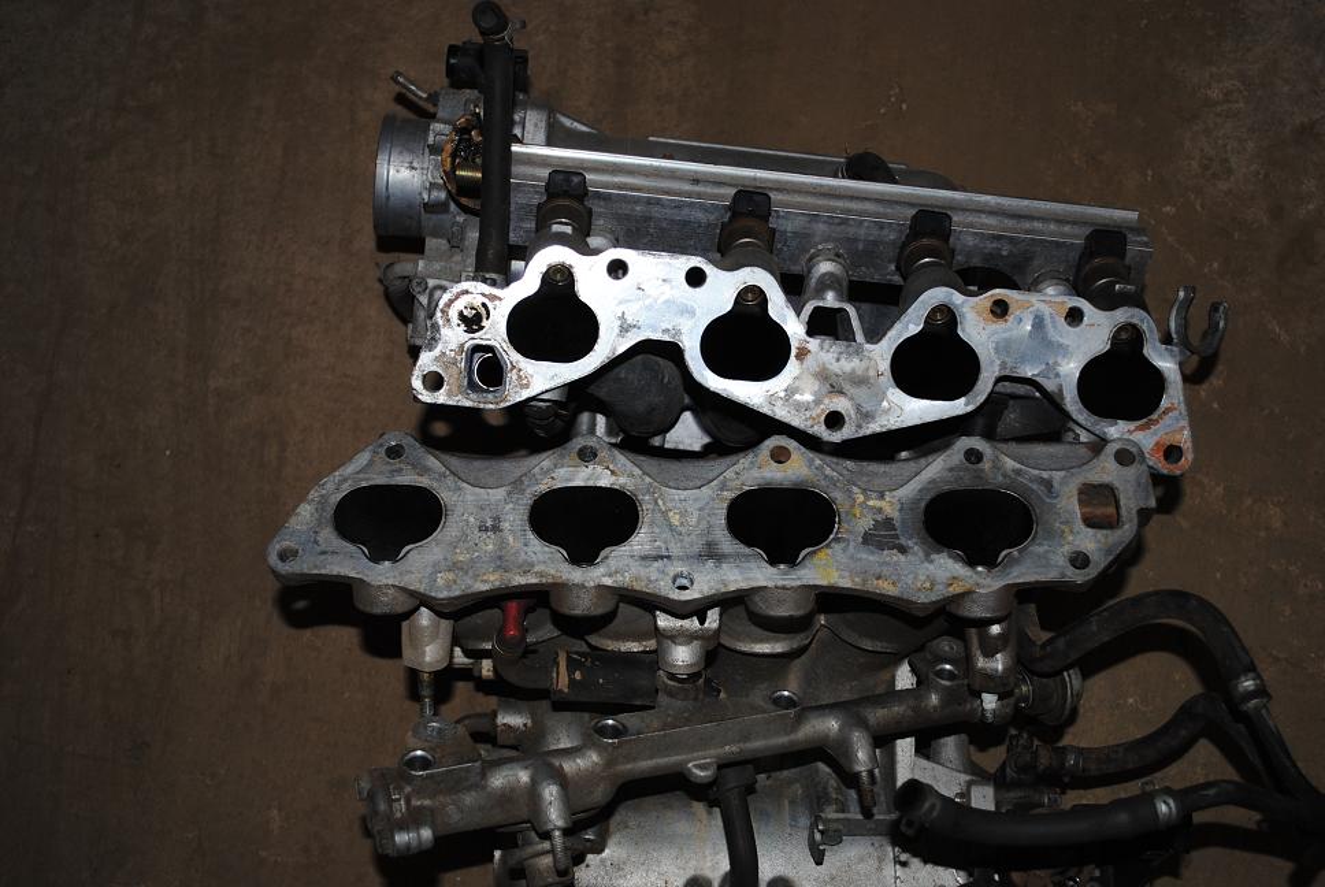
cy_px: 444
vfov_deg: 28.2
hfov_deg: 41.1
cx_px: 662
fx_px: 1769
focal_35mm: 48
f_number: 4.8
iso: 200
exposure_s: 1/60
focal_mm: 32
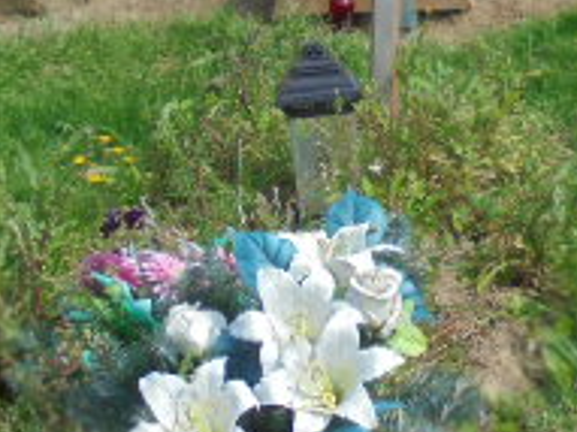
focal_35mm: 87
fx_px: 1449
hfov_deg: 22.5
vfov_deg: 16.9
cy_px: 142
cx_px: 284
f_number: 3.5
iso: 100
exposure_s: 1/1000
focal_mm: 4.6
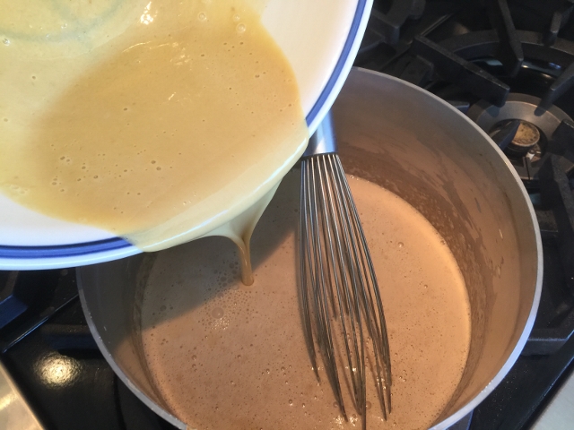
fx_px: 481
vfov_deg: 48.2
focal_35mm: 29
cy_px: 215
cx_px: 287
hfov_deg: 61.7
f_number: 2.2
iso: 32
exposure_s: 1/30
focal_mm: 4.15
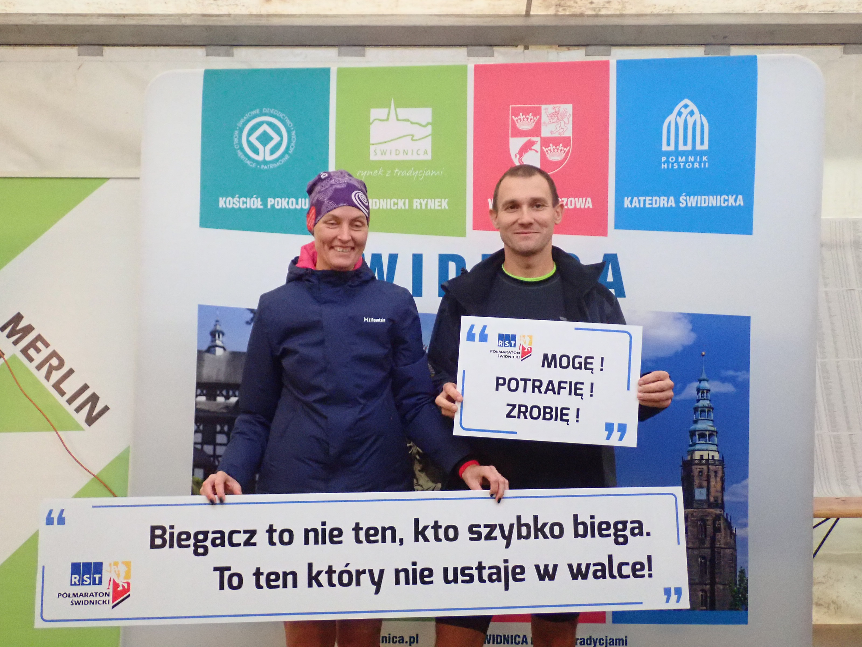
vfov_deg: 37.7
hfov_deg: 49.0
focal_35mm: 38
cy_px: 324
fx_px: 946
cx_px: 431
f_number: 2.7
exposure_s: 1/400
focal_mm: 6.86
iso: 1600
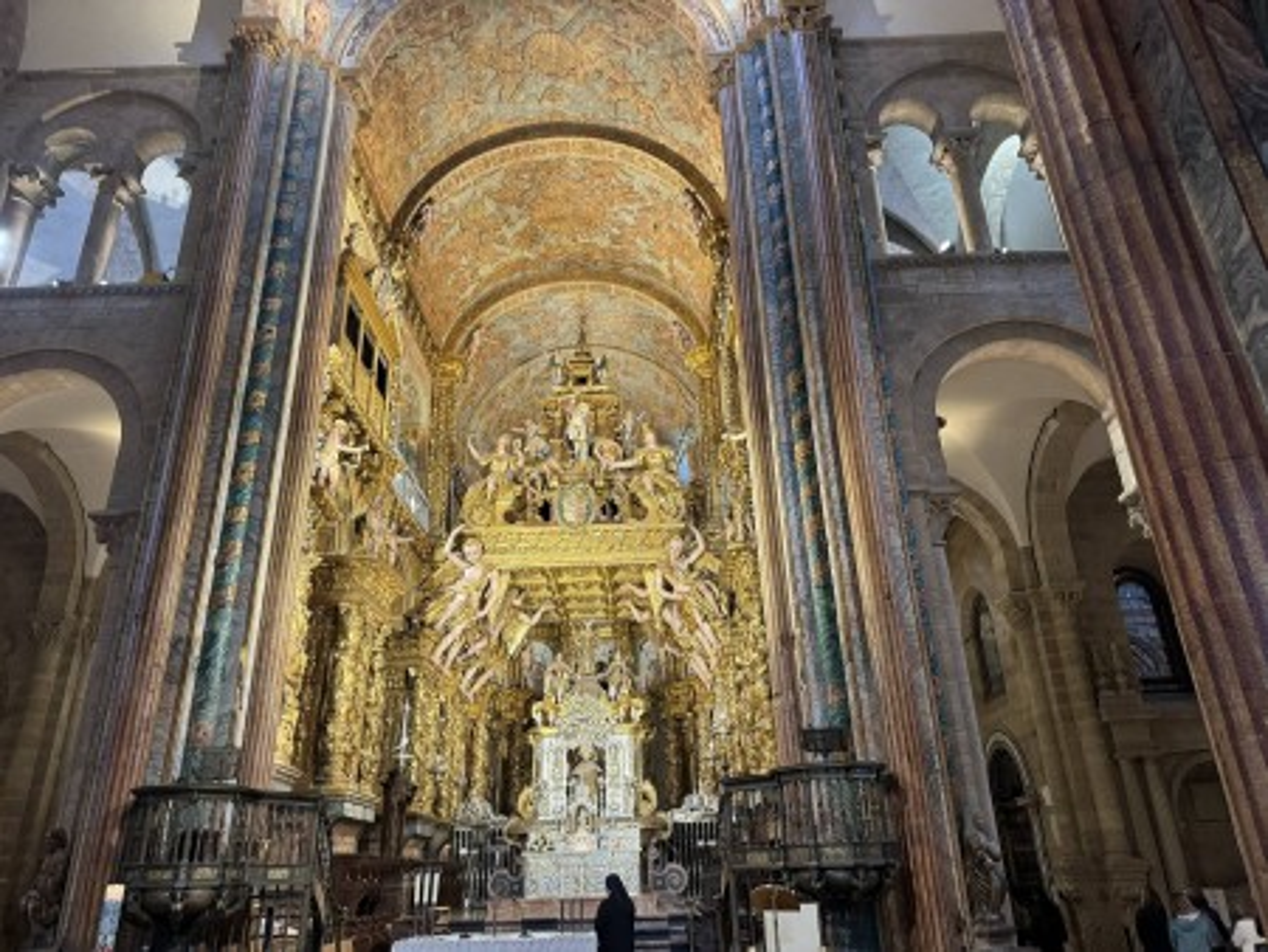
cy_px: 476
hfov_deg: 71.6
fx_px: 880
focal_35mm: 24
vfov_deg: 56.9
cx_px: 634
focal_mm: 6.76
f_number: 1.78
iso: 320
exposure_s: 1/60
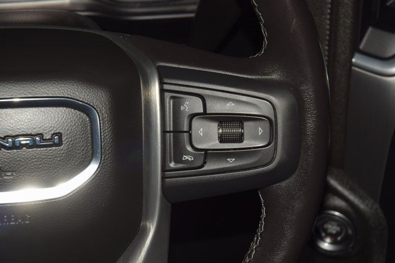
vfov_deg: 13.0
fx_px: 1152
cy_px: 132
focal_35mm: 105
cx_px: 198
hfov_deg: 19.5
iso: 100
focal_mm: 70
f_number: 8
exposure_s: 1/125
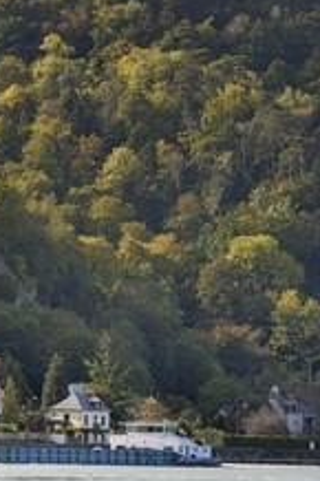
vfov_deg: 5.3
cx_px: -132
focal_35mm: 386
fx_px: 5154
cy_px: 285
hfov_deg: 3.5
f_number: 10
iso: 200
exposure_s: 1/250
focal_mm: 200
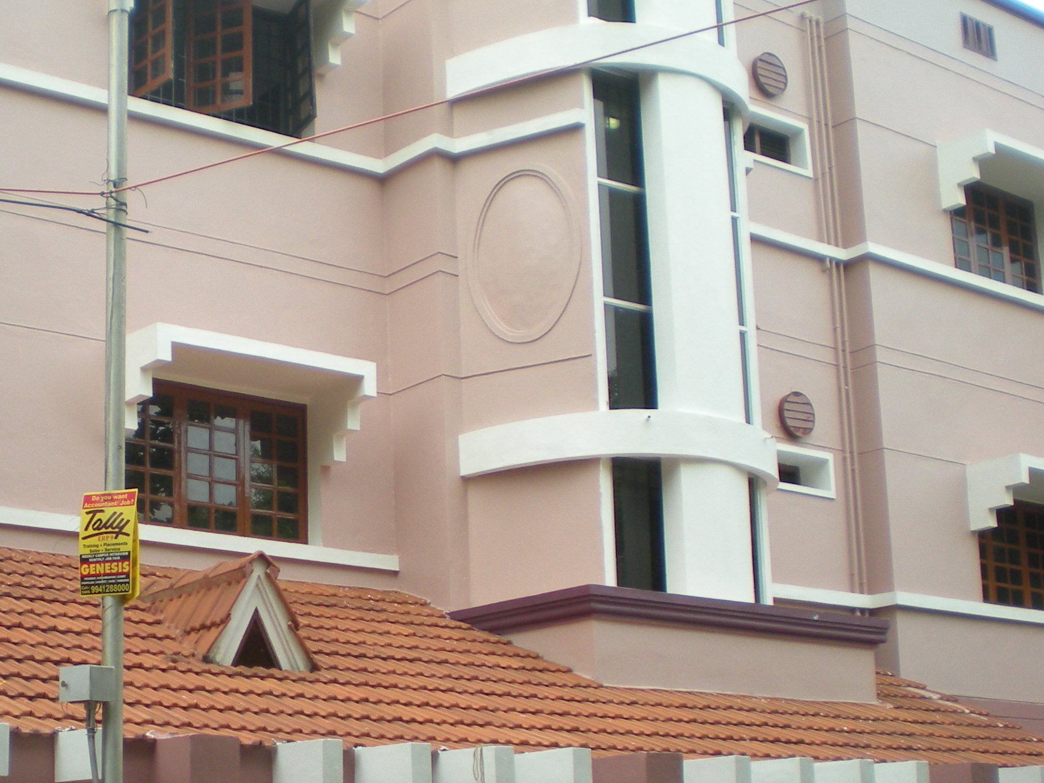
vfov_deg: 23.2
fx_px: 1900
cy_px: 533
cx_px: 269
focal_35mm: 63
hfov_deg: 30.2
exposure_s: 1/311
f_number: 3.1
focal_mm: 6.3
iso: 89
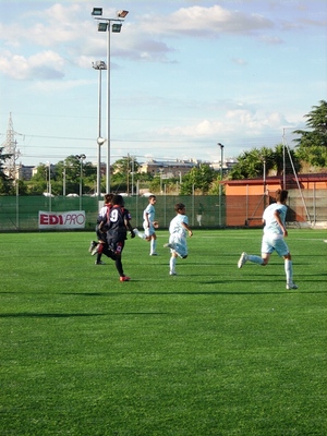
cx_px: 164
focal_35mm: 113
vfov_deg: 17.4
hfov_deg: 13.1
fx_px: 1423
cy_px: 218
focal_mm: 18.6
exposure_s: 1/250
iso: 87
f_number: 5.2
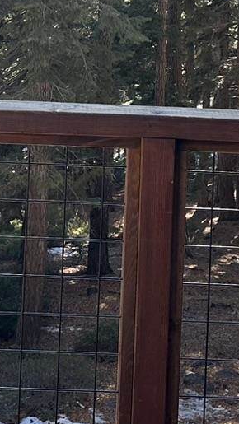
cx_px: 67
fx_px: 1171
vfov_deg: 19.7
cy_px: -39
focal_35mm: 104
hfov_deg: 11.6
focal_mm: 6.86
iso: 80
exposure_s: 1/256
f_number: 1.78
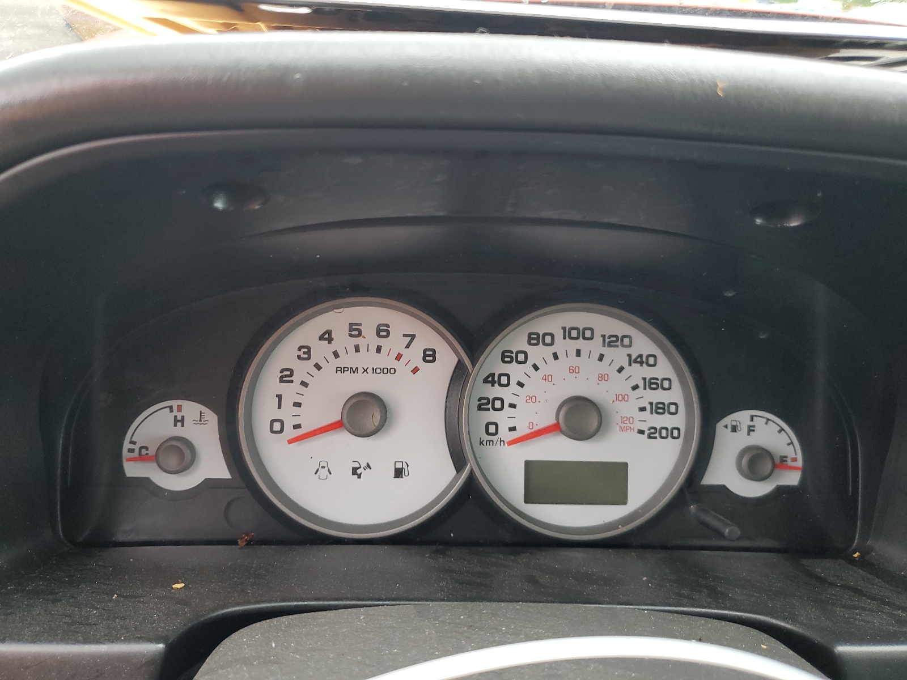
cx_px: 454
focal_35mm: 26
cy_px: 340
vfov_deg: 53.1
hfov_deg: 67.3
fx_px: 681
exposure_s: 1/120
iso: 71
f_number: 1.5
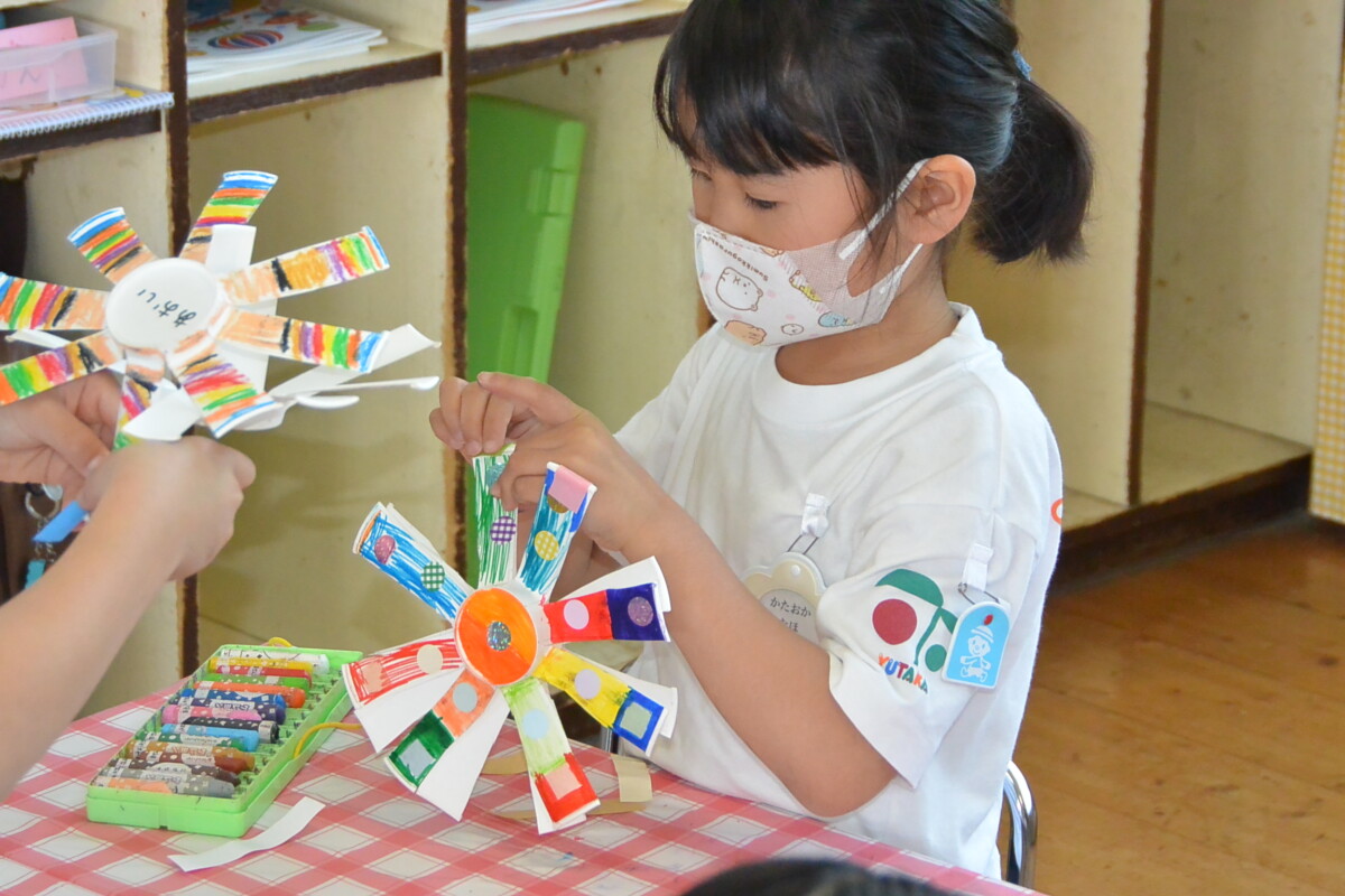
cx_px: 672
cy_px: 448
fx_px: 4520
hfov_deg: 16.9
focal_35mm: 121
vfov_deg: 11.3
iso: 1100
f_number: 5.6
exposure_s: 1/250
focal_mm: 45
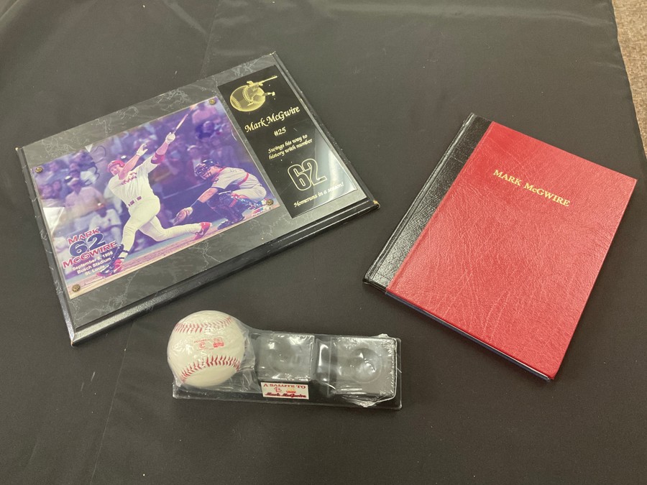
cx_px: 324
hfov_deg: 61.7
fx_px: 542
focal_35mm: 29
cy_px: 242
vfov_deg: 48.2
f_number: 1.8
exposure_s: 1/60
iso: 160
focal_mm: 3
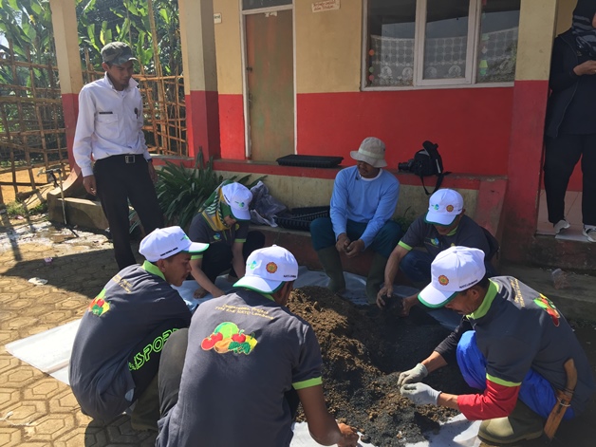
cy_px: 224
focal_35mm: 29
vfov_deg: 48.2
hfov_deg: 61.7
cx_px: 298
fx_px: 499
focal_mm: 4.15
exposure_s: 1/1041
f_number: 2.2
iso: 32
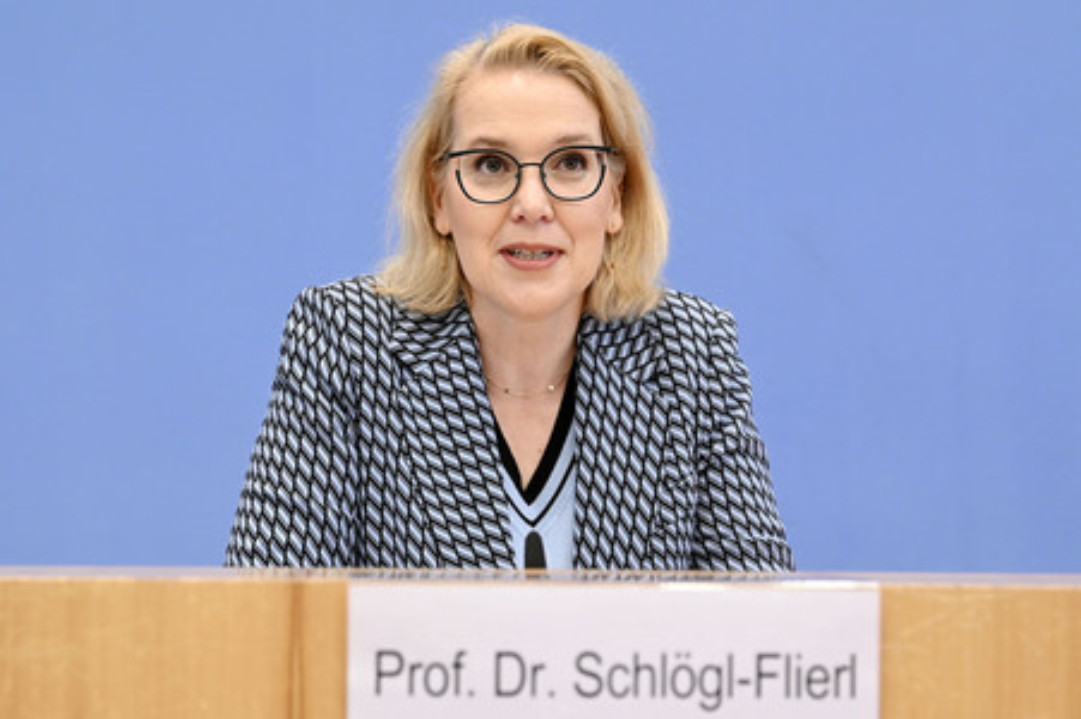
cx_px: 540
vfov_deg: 17.5
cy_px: 360
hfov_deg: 26.0
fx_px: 2340
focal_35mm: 78
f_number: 5.6
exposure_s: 1/400
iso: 3200
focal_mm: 78
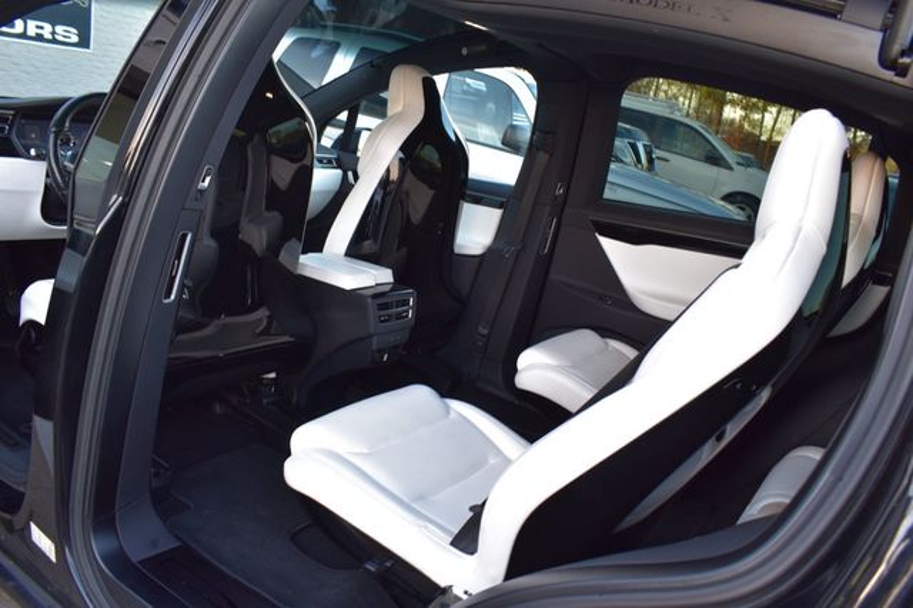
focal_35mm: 30
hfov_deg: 62.0
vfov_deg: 43.6
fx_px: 760
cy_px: 304
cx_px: 456
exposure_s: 1/25
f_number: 7.1
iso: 400
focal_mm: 20
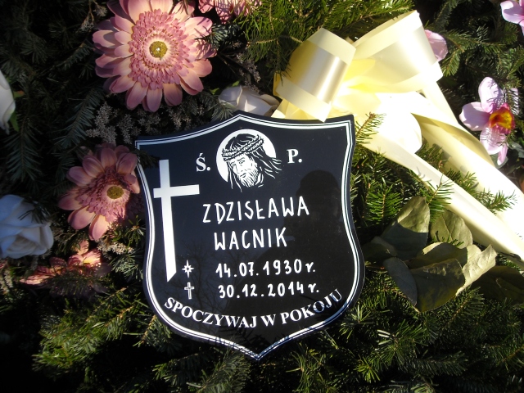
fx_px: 530
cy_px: 196
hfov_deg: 52.6
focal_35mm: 35
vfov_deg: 40.7
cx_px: 262
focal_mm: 5.7
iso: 64
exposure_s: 1/154
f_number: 5.6
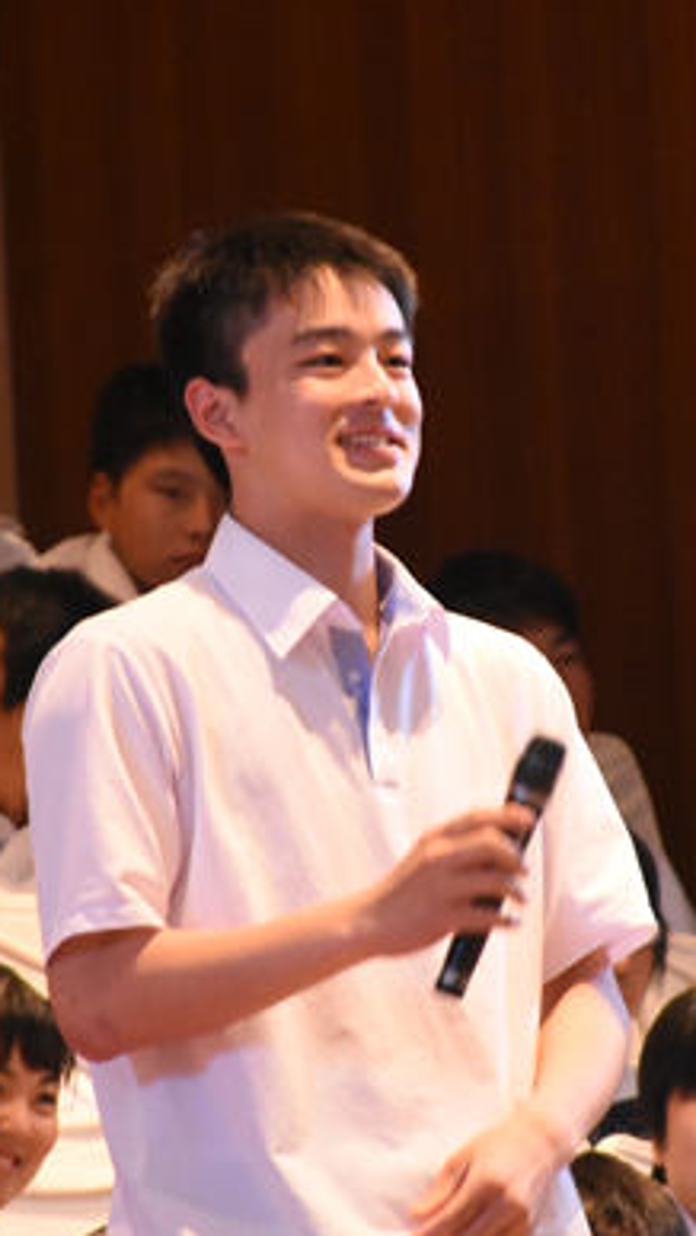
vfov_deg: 4.0
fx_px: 17567
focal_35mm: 536
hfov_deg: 2.3
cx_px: 380
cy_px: 602
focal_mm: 220
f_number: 6.3
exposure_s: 1/100
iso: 6400
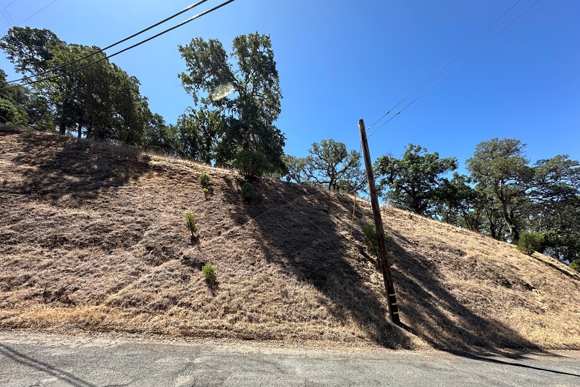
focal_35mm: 15
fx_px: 242
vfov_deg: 77.2
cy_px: 207
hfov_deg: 100.4
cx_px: 282
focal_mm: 2.22
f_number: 2.2
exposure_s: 1/849
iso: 40
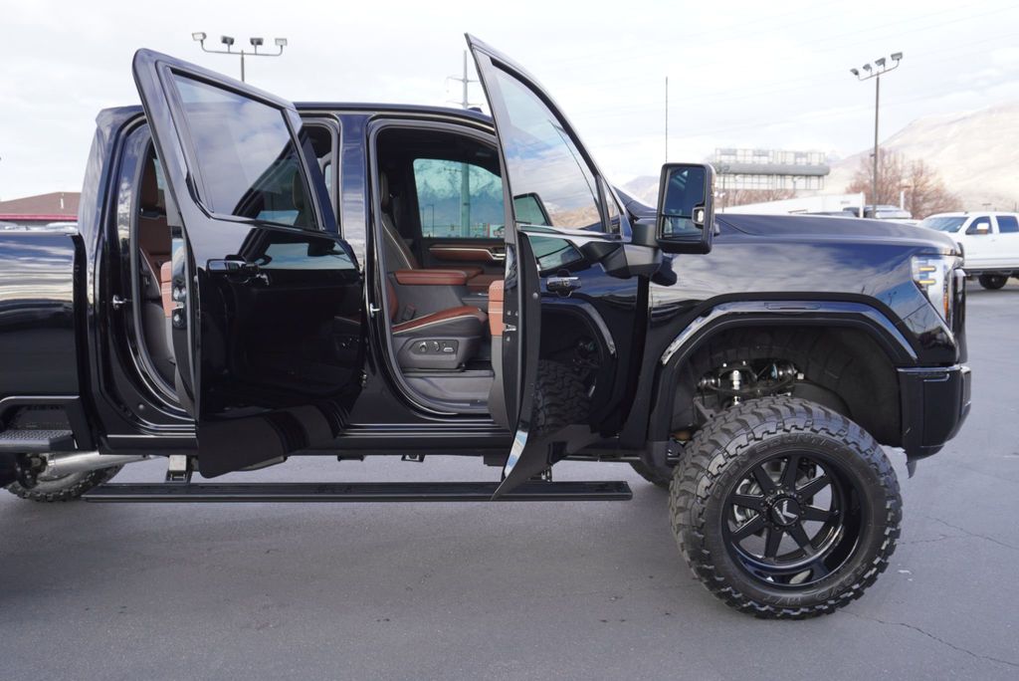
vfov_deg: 43.7
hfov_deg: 61.9
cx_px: 510
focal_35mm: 30
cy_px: 340
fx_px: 850
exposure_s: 1/100
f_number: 5
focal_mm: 20
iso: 100
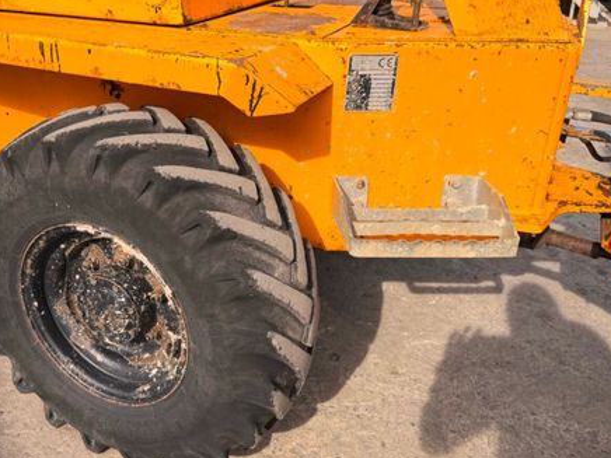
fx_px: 582
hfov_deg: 54.5
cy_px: 174
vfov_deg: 42.6
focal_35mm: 33
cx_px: 214
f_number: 1.78
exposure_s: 1/2445
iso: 80
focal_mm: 6.76
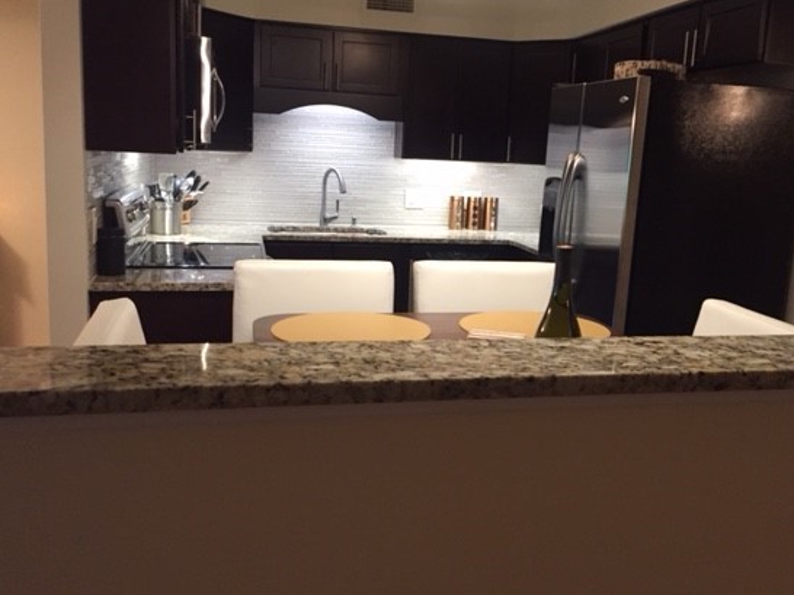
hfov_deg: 53.9
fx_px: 780
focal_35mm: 34
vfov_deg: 41.7
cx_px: 441
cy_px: 276
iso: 200
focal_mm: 4.15
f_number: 2.2
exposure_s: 1/30
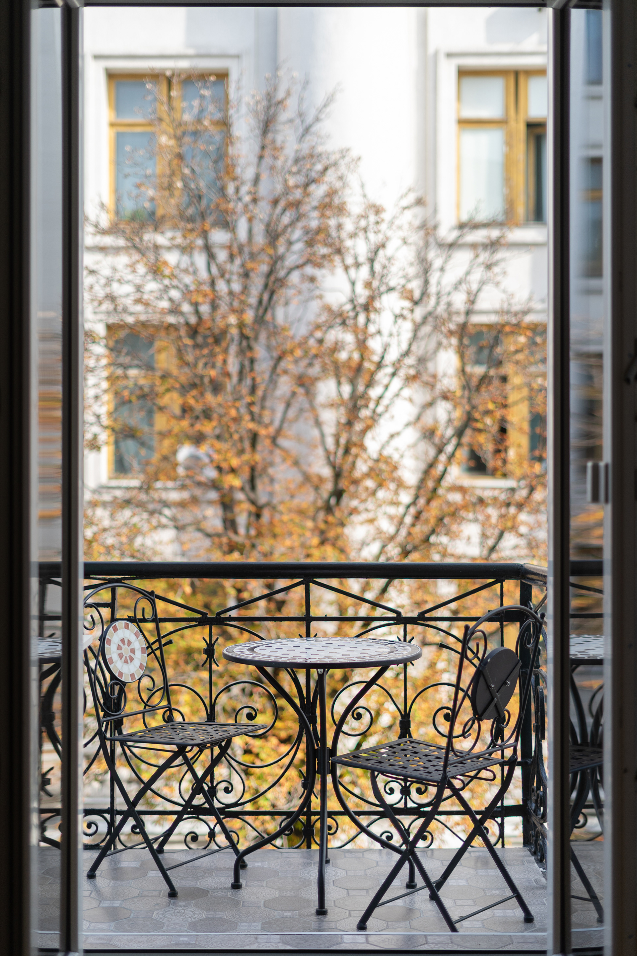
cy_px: 478
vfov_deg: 39.6
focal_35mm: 50
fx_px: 1327
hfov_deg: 27.0
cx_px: 318
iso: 160
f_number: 1.8
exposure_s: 1/1600
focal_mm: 50
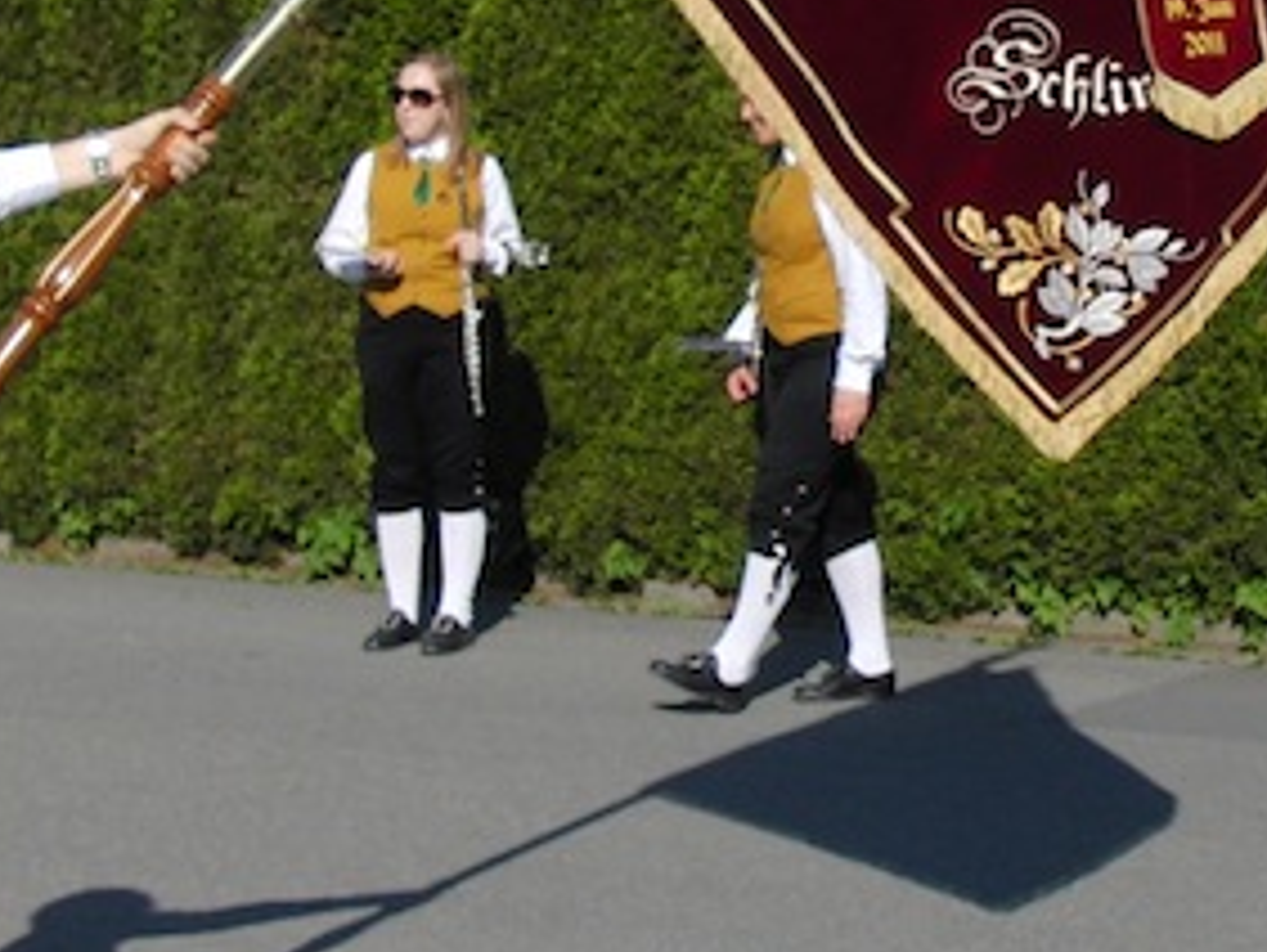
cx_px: 935
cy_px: 198
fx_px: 3737
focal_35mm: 102
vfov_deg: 14.4
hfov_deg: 19.1
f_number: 6.6
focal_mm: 7.3
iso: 100
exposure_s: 1/400
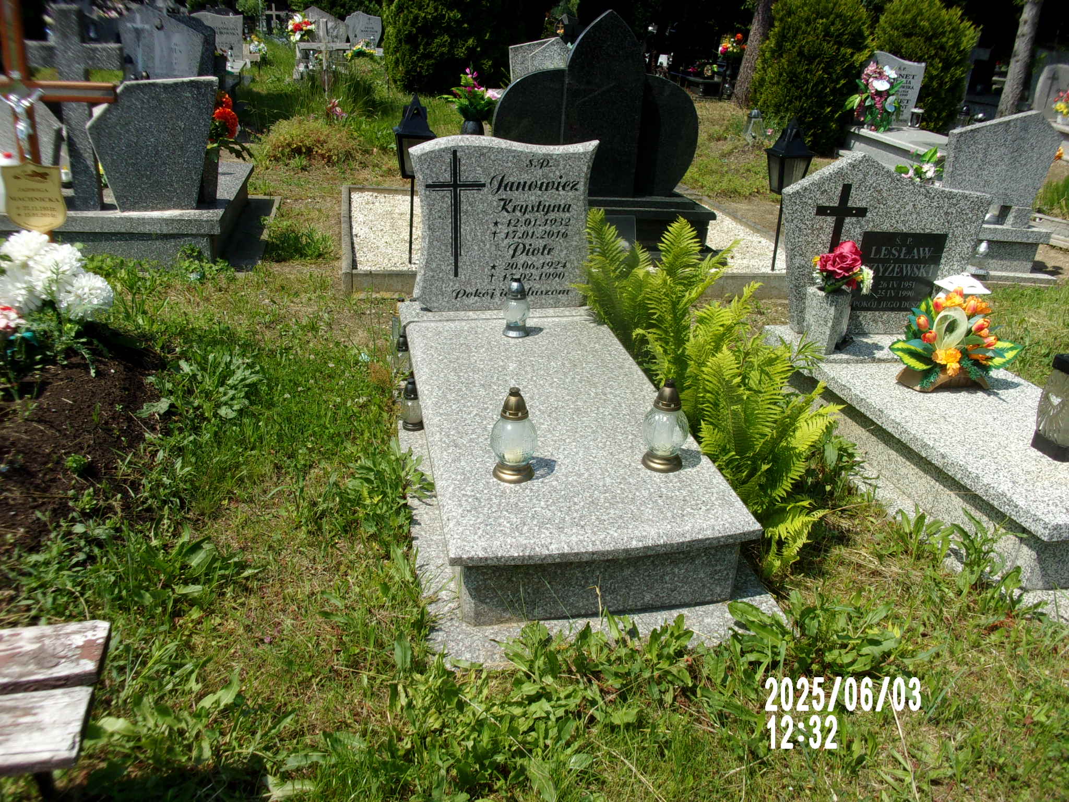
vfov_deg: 49.7
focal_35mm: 28
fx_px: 865
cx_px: 534
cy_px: 401
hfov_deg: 63.4
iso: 80
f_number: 10.8
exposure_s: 1/100
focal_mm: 5.1
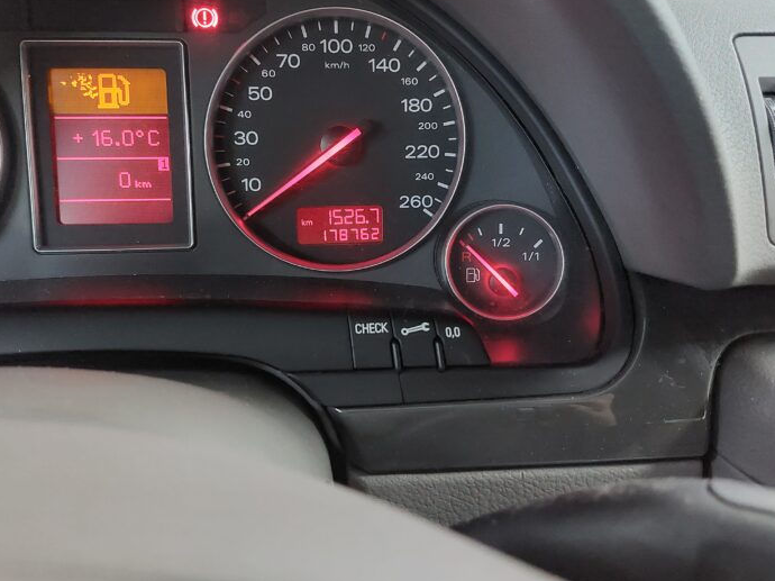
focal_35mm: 29
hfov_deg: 61.6
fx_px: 649
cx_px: 355
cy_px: 257
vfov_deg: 48.1
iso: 2000
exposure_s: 1/20
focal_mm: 5.23
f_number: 1.8
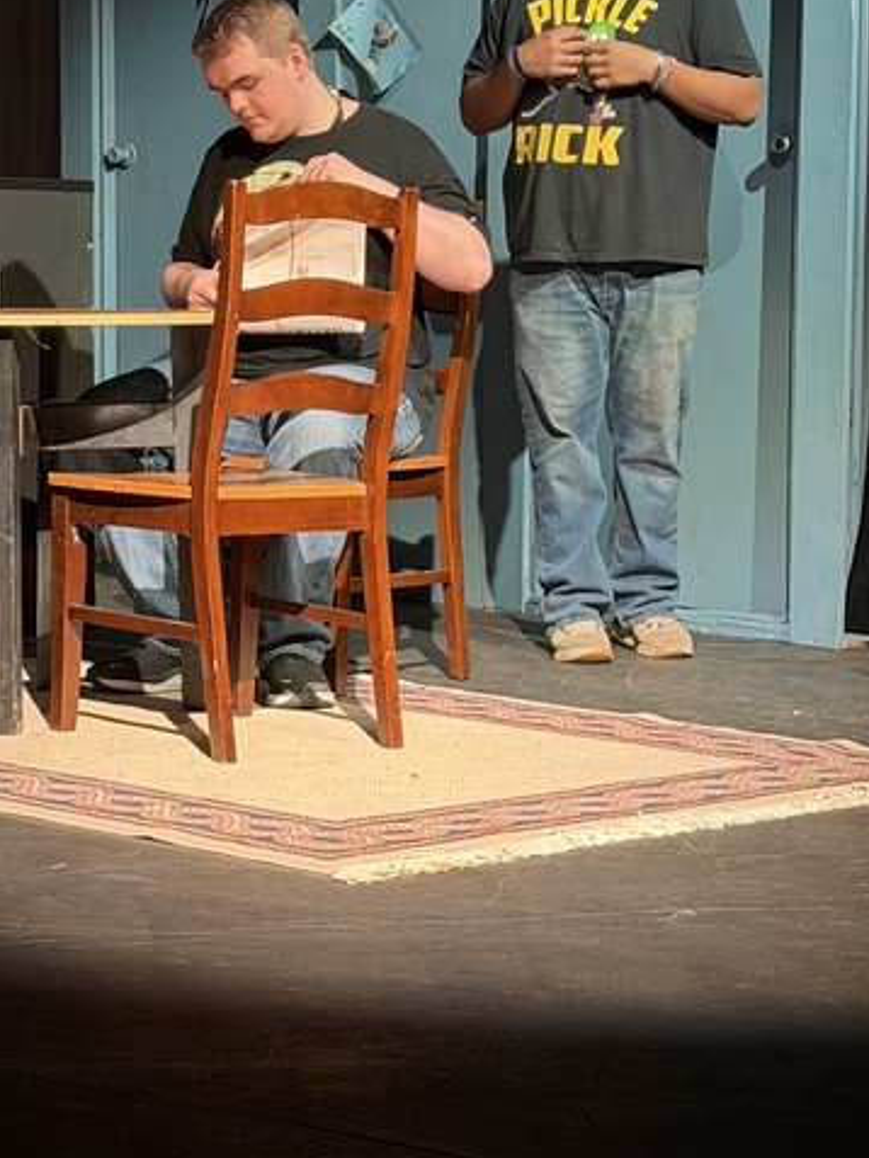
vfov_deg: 18.9
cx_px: 153
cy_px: 252
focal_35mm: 103
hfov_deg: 14.3
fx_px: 3446
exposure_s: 1/40
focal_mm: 6.76
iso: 500
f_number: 1.78
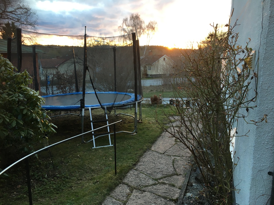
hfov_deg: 61.7
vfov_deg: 48.2
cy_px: 102
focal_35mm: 29
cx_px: 137
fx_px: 230
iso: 25
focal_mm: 4.15
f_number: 2.2
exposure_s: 1/33
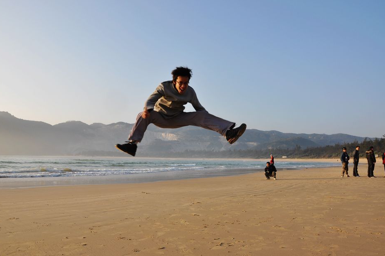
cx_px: 182
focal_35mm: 29
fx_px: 310
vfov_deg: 44.8
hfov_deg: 63.7
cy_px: 130
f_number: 8
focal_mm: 18
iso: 200
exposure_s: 1/250
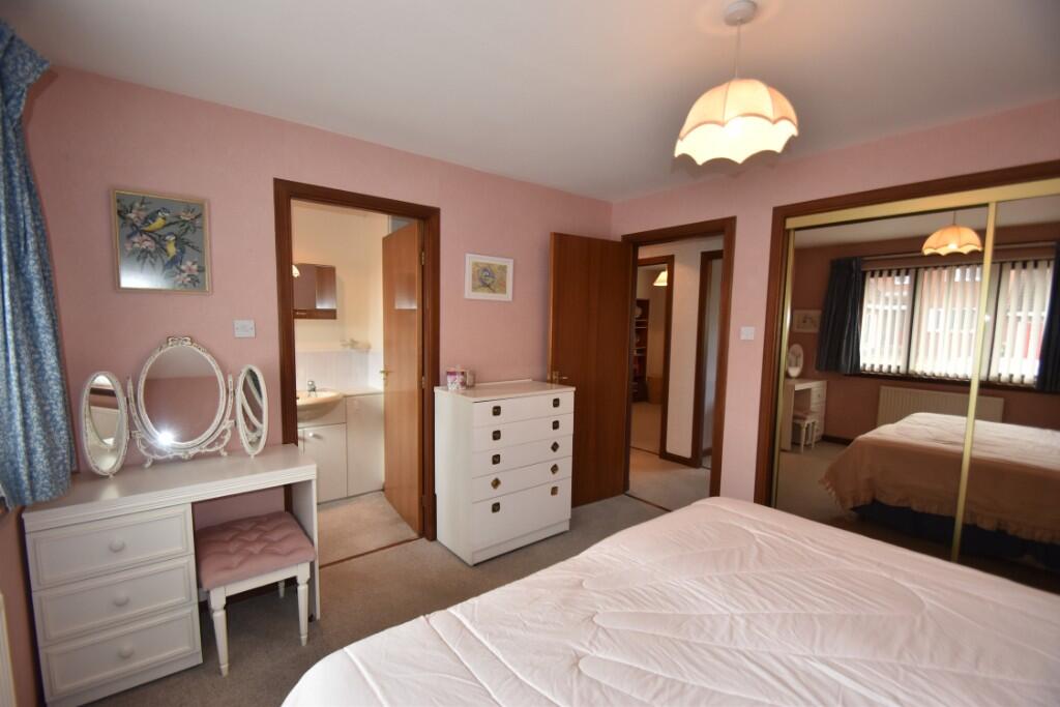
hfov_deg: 100.4
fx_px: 442
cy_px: 354
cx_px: 530
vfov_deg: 77.3
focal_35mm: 15
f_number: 4.5
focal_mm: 10
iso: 360
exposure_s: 1/60
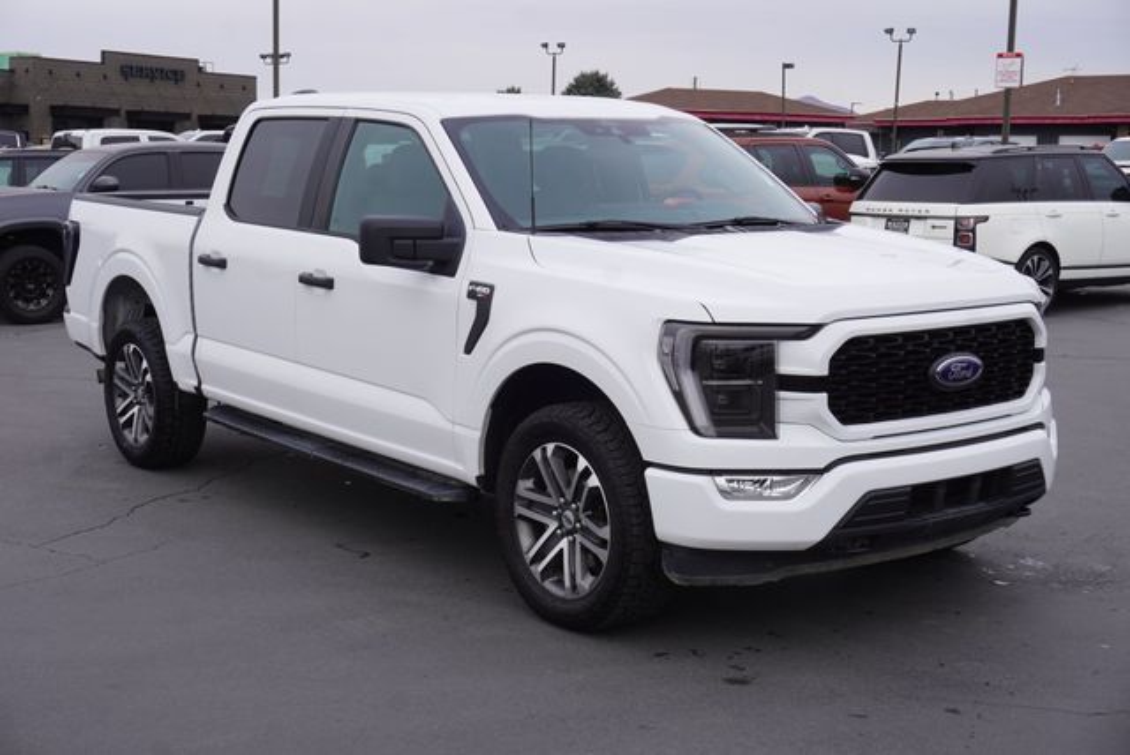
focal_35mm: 50
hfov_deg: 39.9
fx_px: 1555
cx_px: 565
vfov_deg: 27.3
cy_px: 378
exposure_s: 1/100
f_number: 9
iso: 100
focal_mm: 33
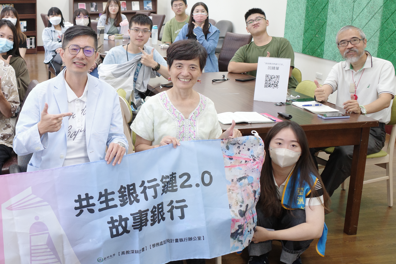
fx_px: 550
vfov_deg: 27.0
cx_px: 61
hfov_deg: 37.7
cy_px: 115
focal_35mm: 50
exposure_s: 1/60
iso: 640
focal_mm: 18.3
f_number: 2.8
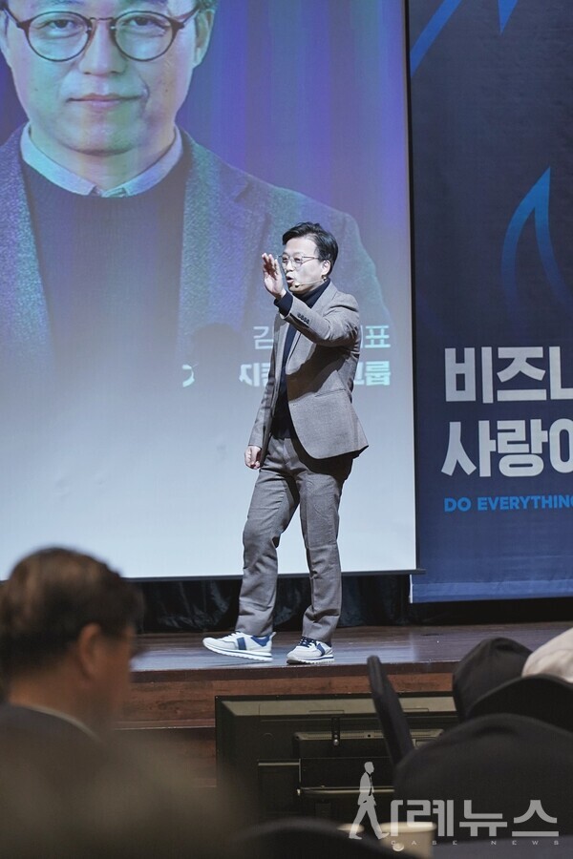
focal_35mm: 157
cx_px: 286
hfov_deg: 8.7
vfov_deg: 13.1
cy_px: 430
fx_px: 3748
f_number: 4
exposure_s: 1/125
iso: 2000
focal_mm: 105
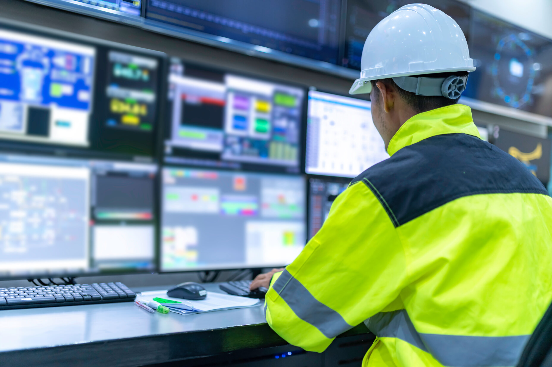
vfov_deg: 37.8
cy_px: 184
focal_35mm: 35
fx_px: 536
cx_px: 276
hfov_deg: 54.5
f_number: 1.4
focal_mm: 35
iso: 500
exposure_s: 1/160
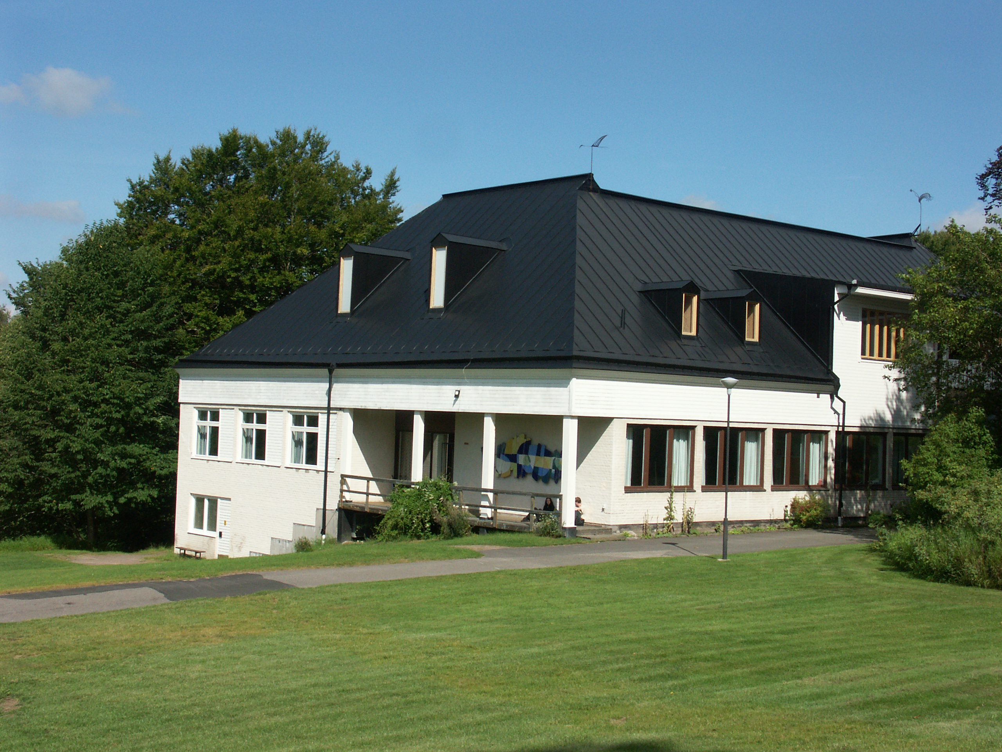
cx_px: 501
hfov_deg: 39.7
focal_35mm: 48
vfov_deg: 30.3
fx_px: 1389
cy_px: 376
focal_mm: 12.48
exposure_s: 1/500
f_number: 9
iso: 100
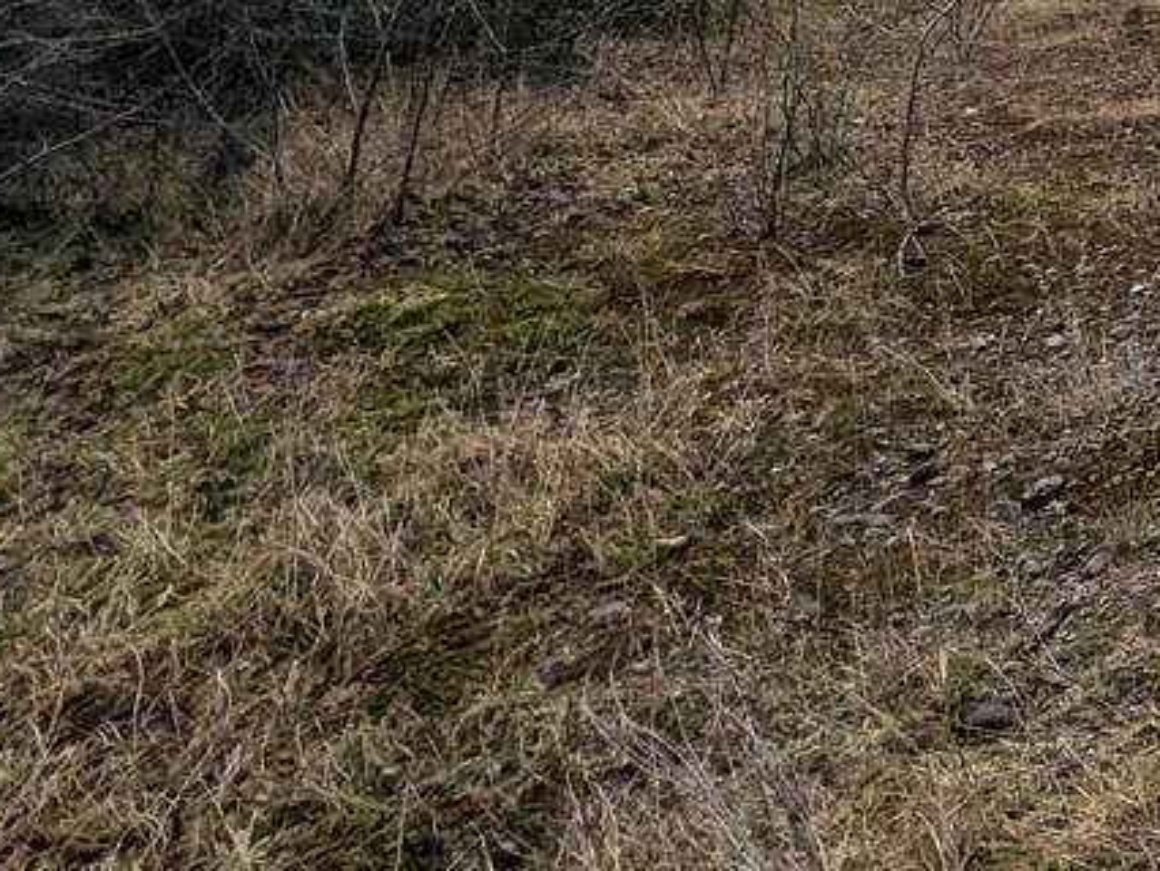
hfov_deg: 30.2
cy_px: -195
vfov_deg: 27.9
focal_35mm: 45
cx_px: 1615
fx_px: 1509
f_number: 1.95
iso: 41
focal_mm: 2.23
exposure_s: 1/941
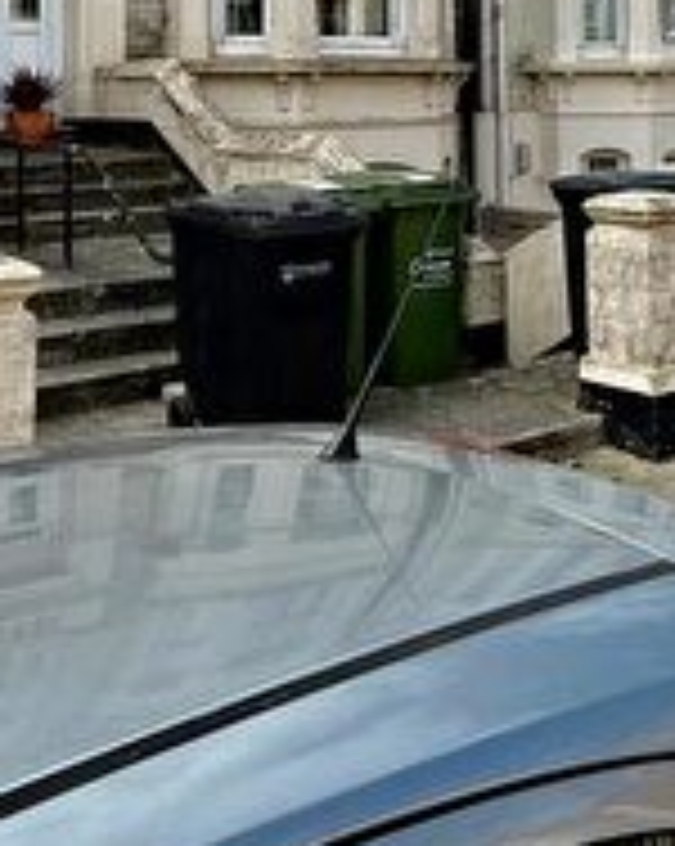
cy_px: -2
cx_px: 423
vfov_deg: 33.5
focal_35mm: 51
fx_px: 1276
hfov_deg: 29.5
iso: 50
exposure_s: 1/955
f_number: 2.2
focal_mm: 2.22
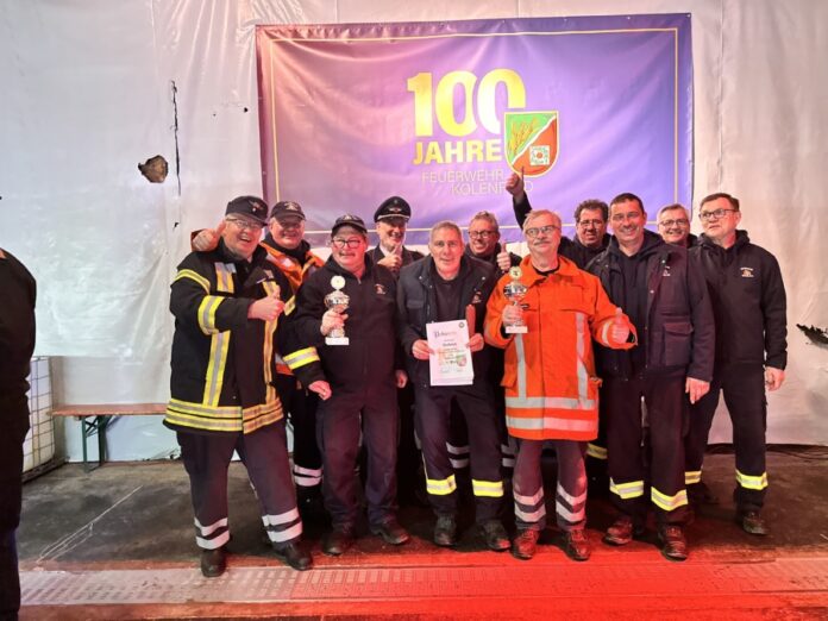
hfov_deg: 71.6
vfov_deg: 56.8
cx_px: 414
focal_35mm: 24
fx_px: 574
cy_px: 310
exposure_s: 1/33
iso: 800
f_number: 1.78
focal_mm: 6.86
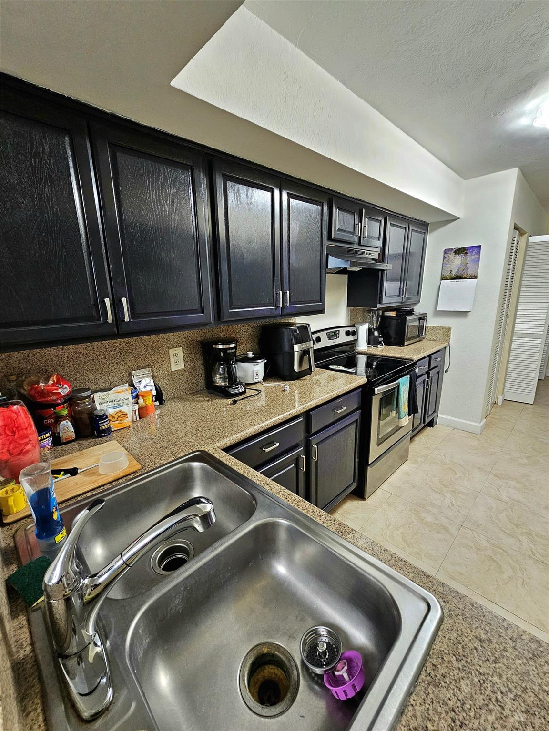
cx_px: 274
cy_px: 366
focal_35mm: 13
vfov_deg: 106.2
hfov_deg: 89.9
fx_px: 275
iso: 320
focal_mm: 2.2
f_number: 2.2
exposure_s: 1/60.2
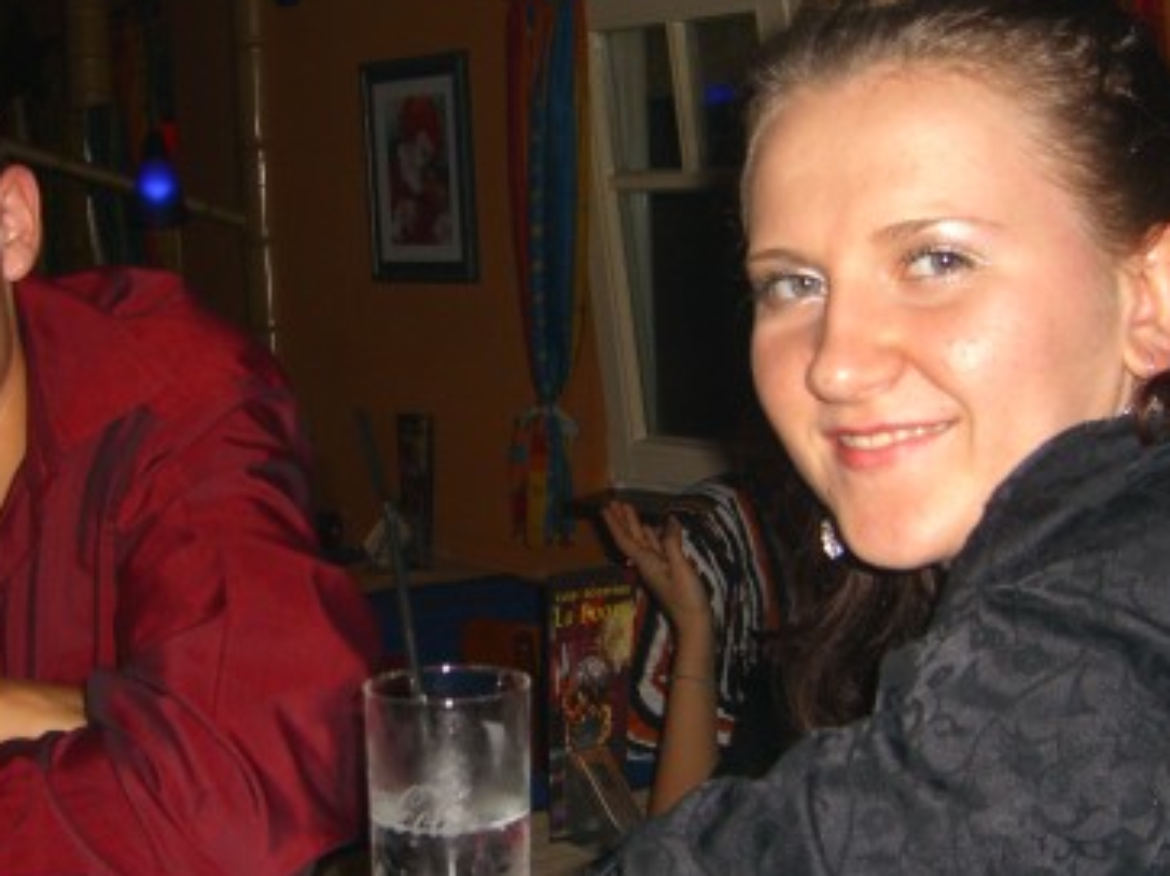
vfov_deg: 23.3
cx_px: 462
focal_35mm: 63
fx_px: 2128
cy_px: 475
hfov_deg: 30.7
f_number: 2.8
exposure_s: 1/60
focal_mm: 7.9
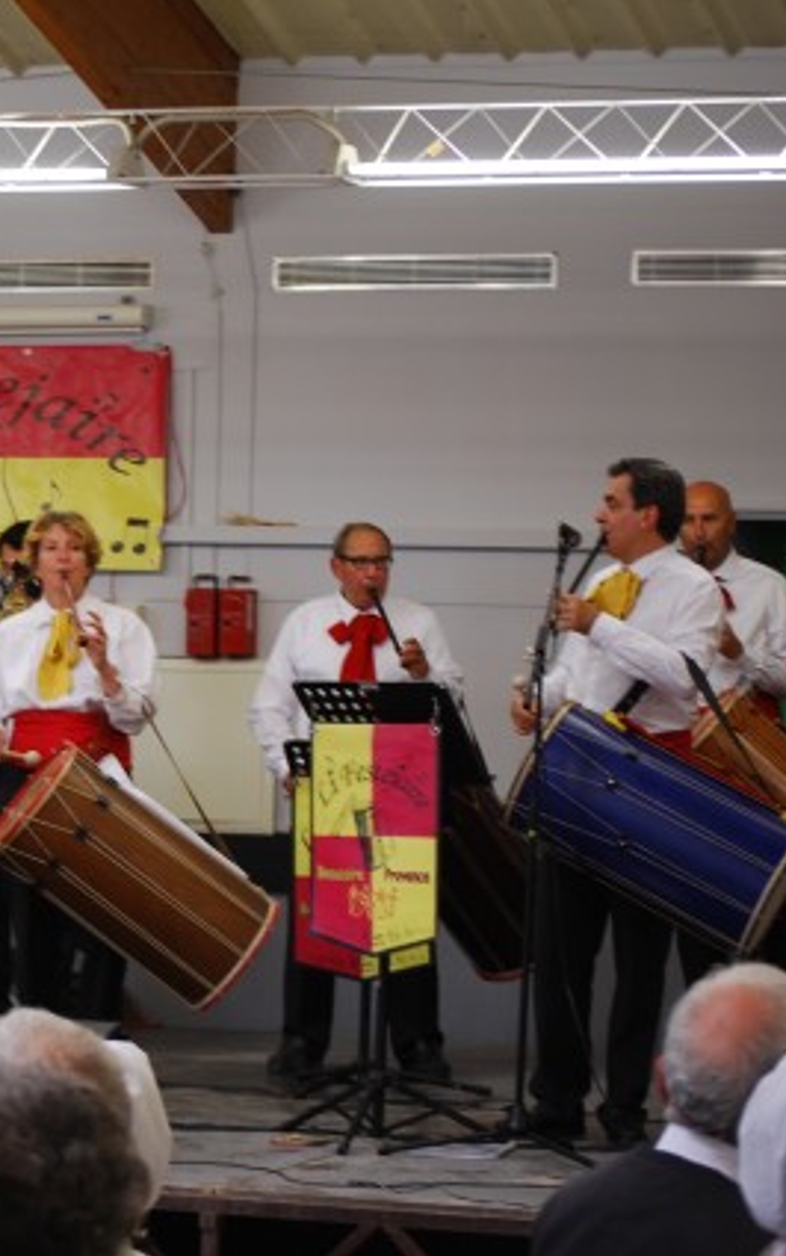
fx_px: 4340
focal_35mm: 127
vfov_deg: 16.5
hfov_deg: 10.2
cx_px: -139
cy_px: 625
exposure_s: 1/30
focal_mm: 55
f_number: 4
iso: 200
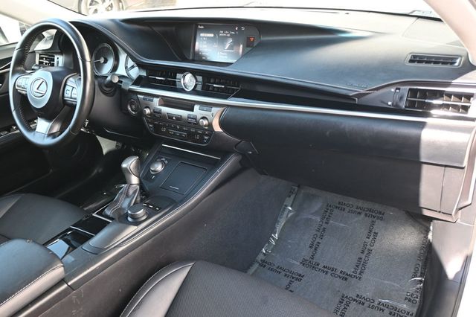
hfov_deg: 59.5
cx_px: 238
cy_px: 158
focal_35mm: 32
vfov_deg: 41.7
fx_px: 416
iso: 640
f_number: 4
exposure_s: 1/125
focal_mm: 21
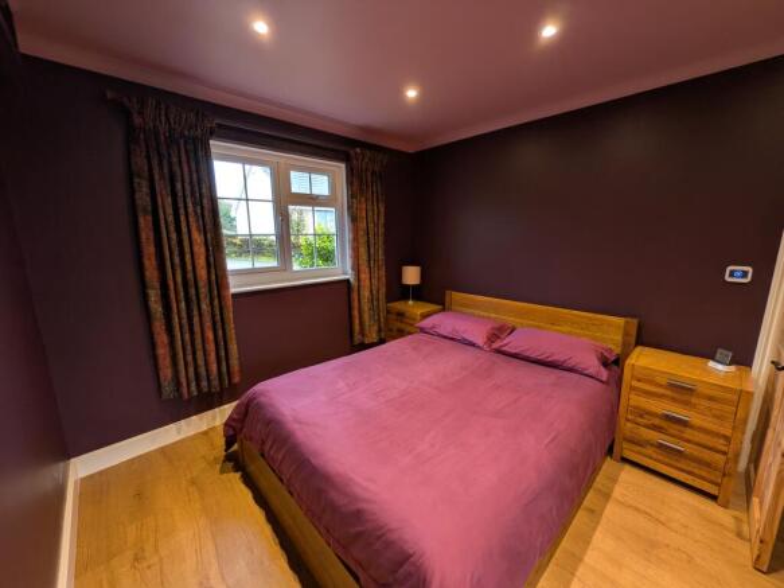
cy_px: 294
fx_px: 317
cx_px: 392
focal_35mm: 14
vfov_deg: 85.7
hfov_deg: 102.1
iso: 74
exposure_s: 1/24
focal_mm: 1.83
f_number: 2.2
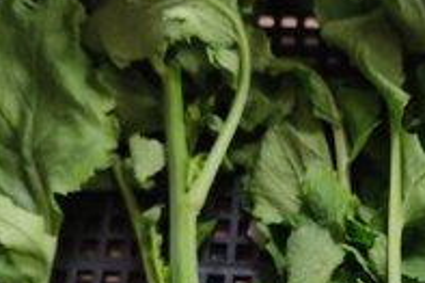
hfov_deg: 29.8
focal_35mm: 66
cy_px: 285
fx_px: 778
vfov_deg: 19.9
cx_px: 341
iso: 622
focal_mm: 4.74
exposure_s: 1/33
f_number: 1.79
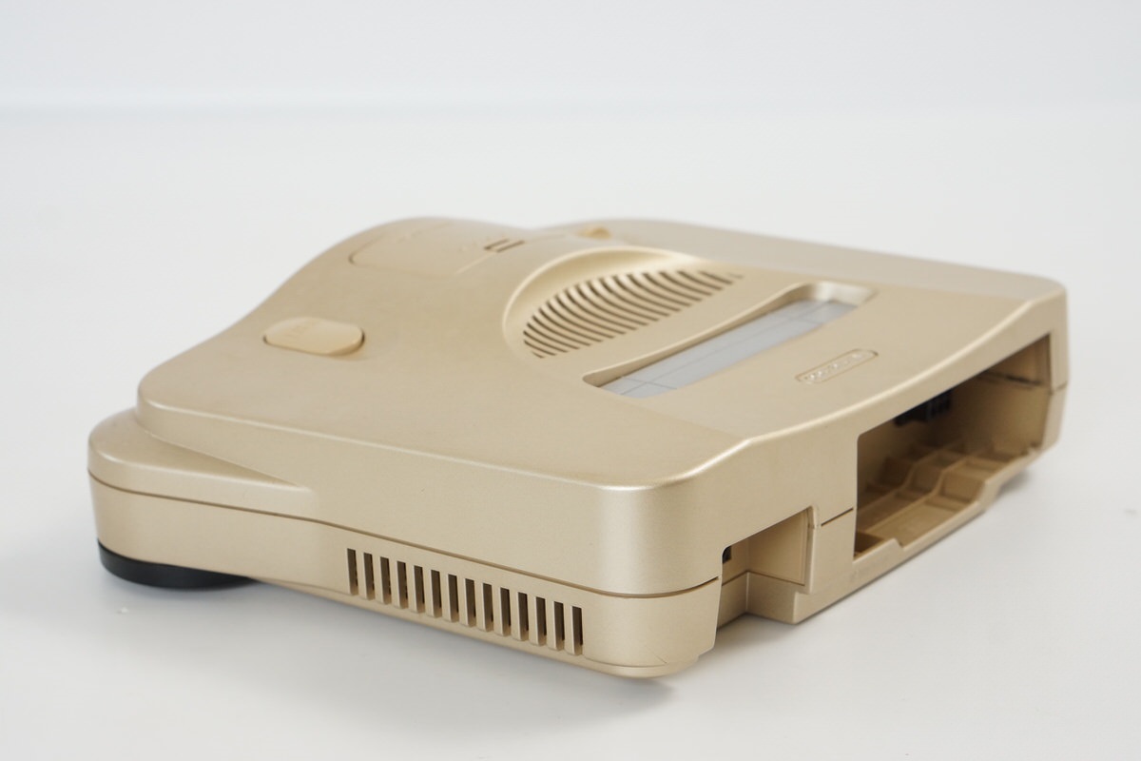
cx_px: 570
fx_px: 2377
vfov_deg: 18.2
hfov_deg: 27.0
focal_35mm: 75
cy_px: 380
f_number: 6.3
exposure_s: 1/80
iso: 800
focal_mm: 50
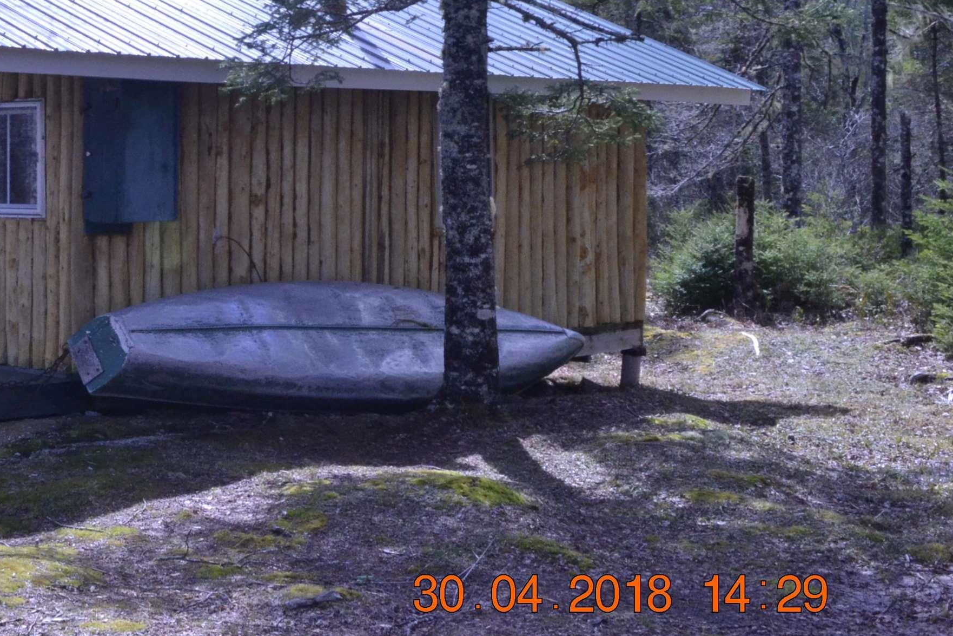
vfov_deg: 19.8
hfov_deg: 28.8
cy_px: 123
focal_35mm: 68
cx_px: 158
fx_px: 1800
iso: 1600
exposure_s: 1/250
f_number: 22
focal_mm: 26
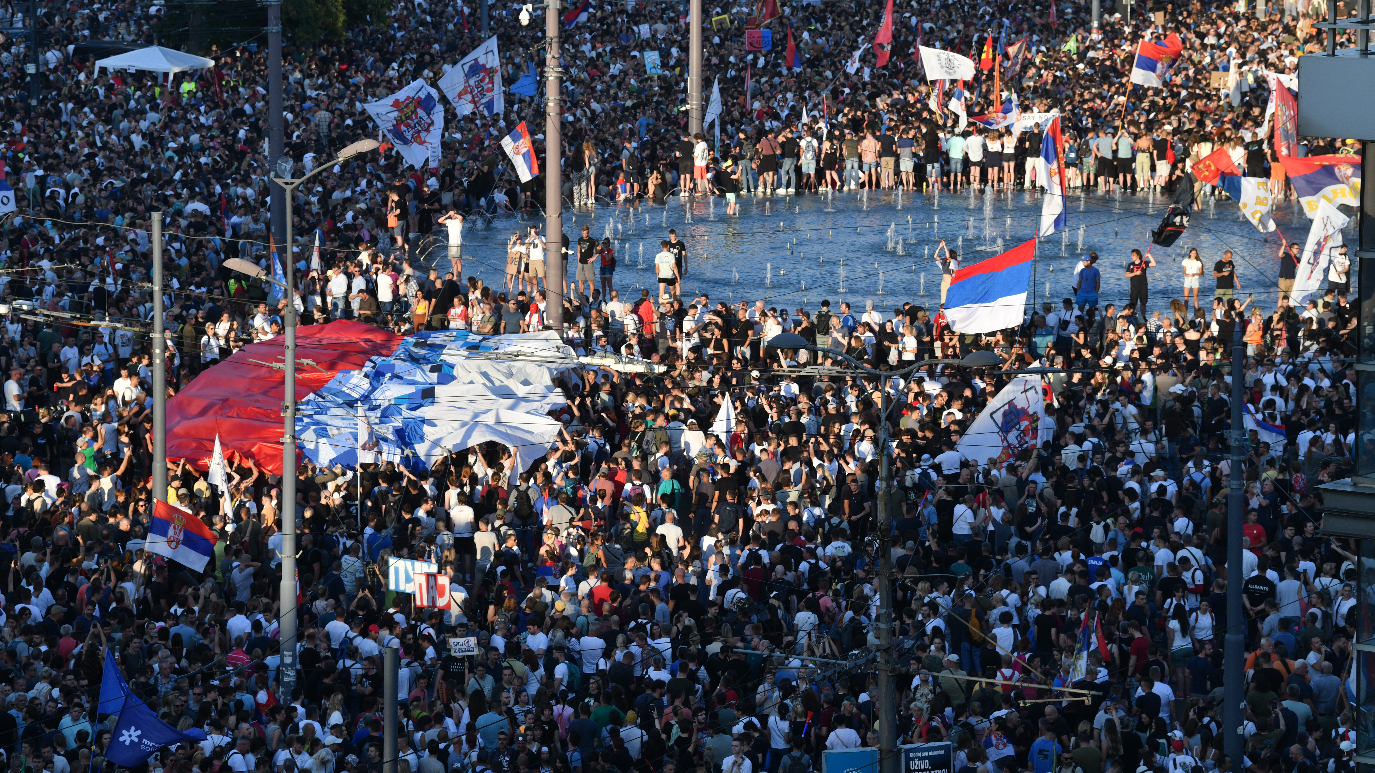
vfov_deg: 7.7
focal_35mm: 158
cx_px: 686
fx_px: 5761
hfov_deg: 13.6
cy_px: 356
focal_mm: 150
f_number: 7.1
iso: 800
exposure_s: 1/1600
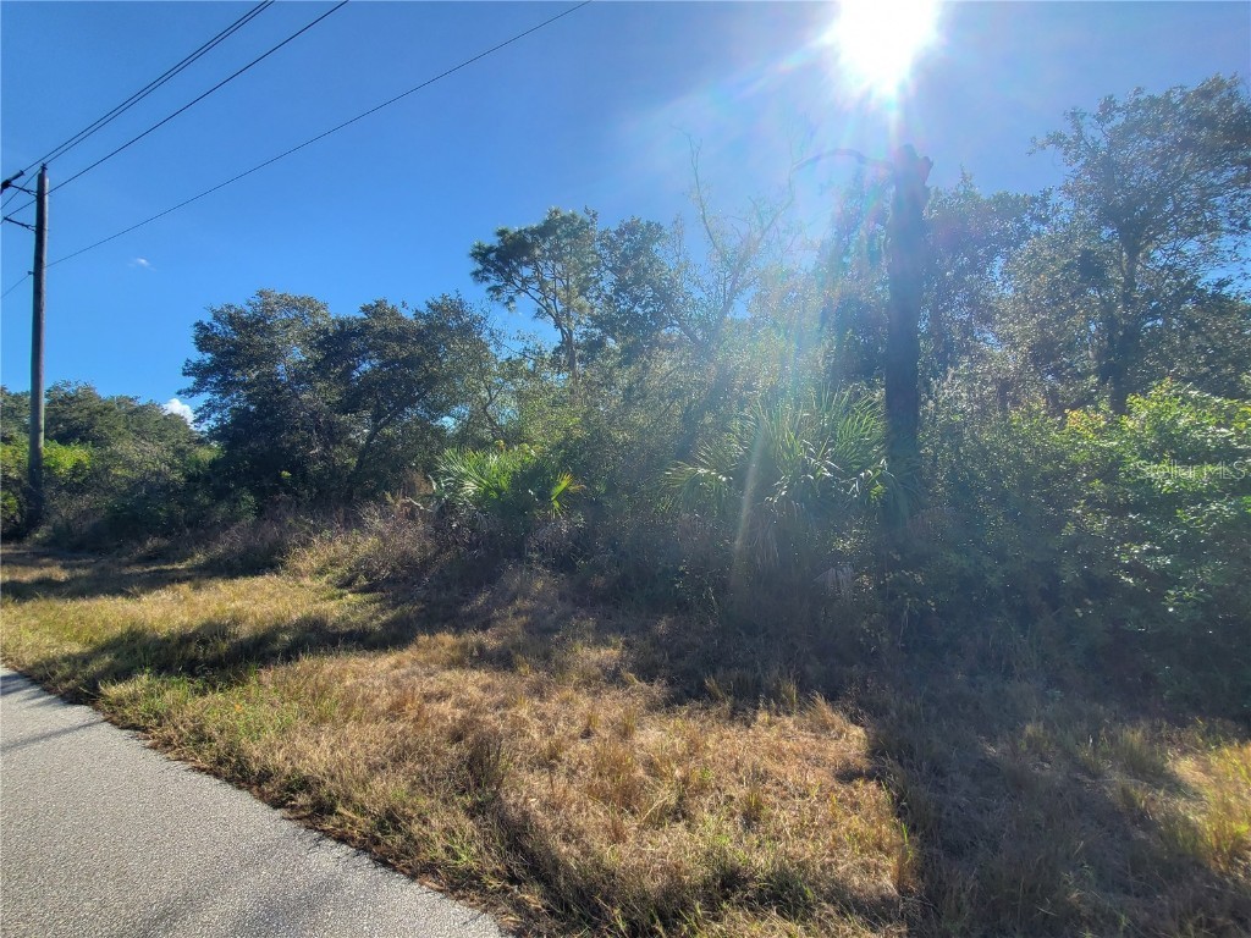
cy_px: 469
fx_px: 470
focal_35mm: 13
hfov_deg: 106.2
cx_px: 626
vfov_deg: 89.9
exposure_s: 1/1093
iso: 50
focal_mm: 1.8
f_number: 2.2
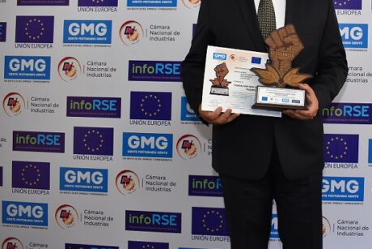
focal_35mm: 44
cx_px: 291
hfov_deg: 42.7
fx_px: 455
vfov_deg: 30.2
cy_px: 76
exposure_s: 1/80
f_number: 4.5
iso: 800
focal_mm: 18
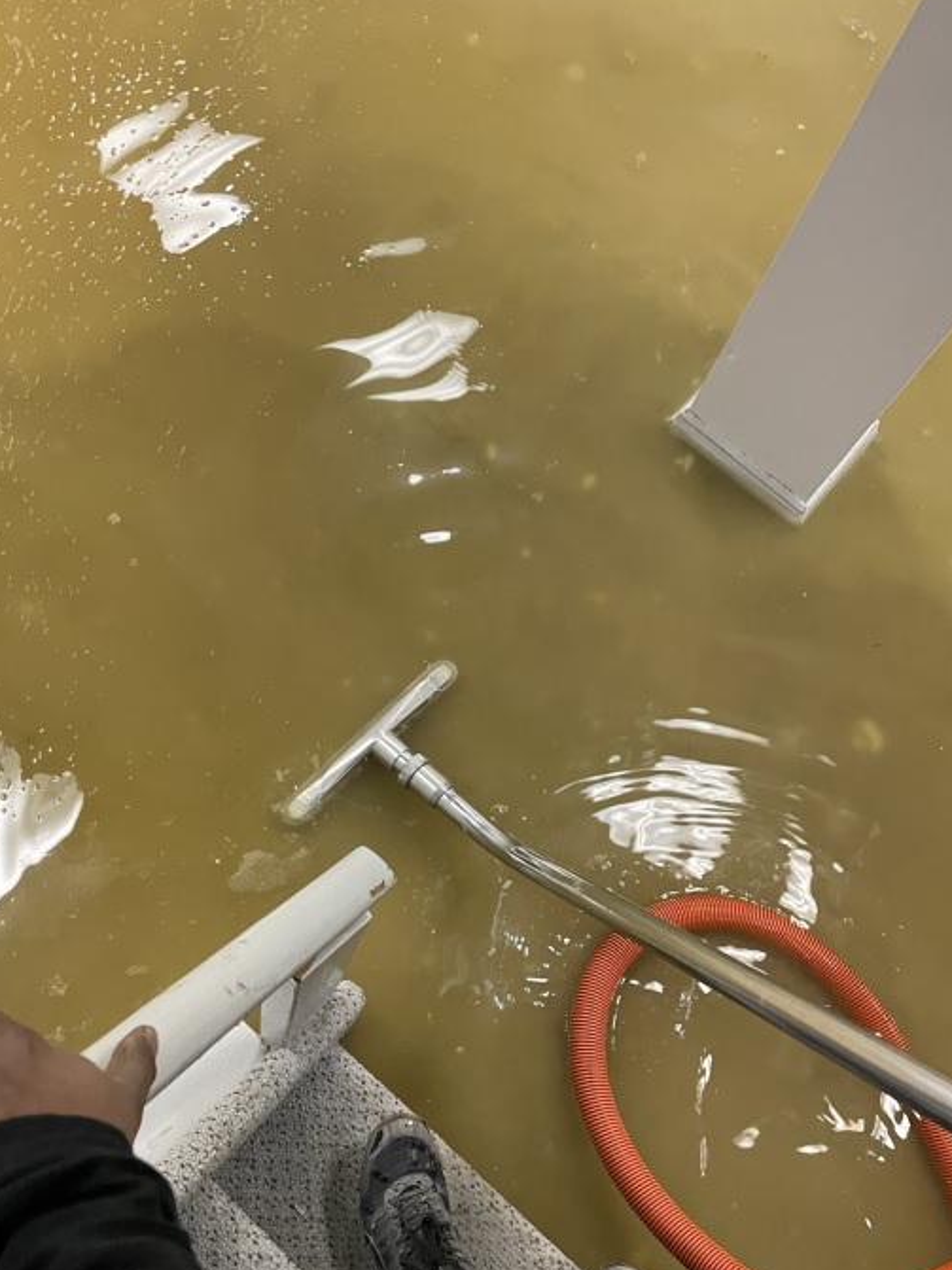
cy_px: 736
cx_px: 405
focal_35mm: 31
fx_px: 1137
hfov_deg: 45.3
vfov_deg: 58.1
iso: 400
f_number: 1.6
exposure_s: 1/60
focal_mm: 4.2
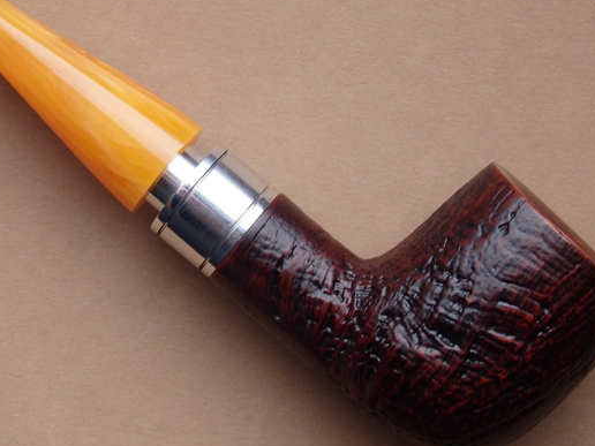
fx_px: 1599
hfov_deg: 21.1
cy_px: 181
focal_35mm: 93
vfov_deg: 15.9
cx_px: 240
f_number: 4.2
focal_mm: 10.8
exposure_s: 1/15
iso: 125
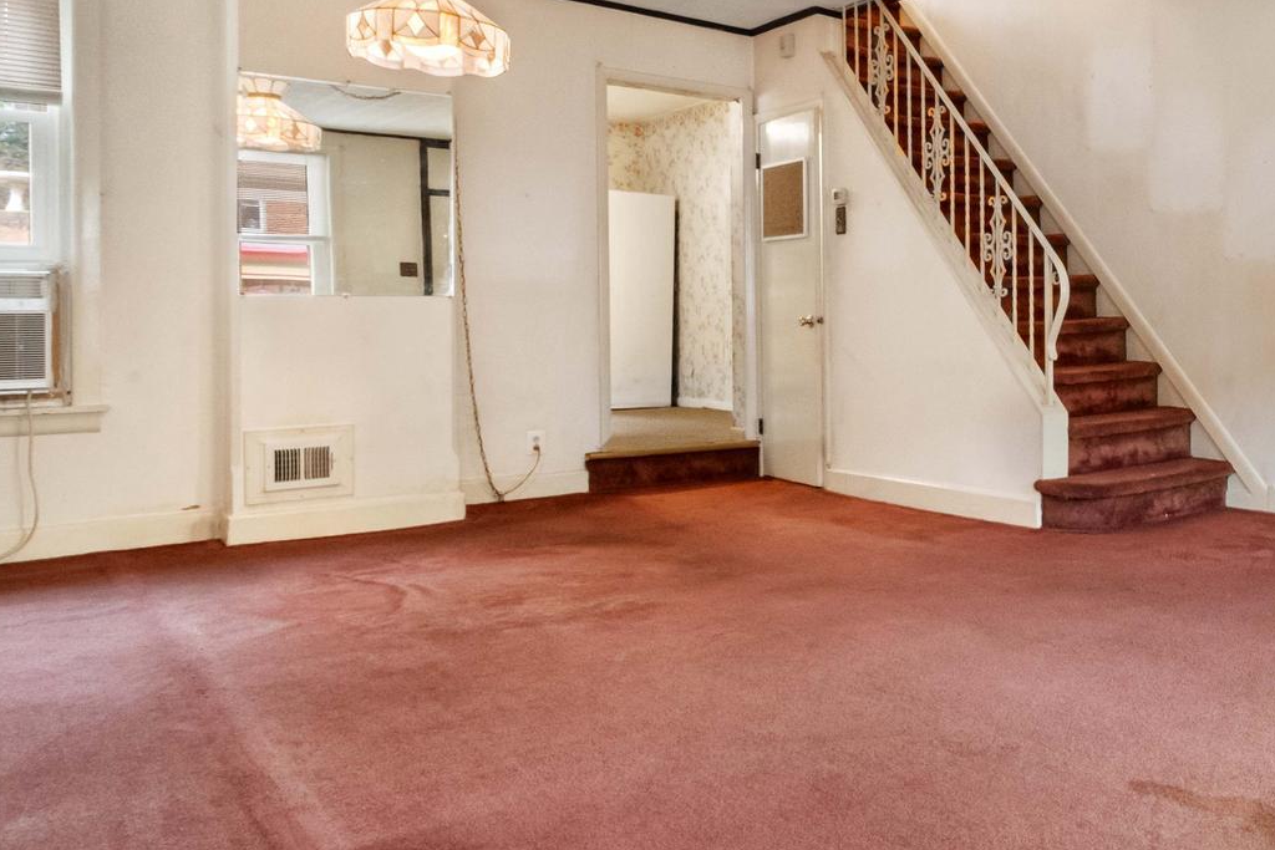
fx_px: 1063
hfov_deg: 53.0
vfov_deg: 43.6
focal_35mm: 30
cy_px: 408
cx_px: 1183
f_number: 20
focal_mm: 10
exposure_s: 1/2
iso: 1250
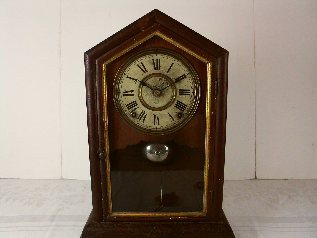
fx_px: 275
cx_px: 158
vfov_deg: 46.8
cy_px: 119
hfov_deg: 60.0
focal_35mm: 30
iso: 100
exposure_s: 1/60
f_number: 3.5
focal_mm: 7.71
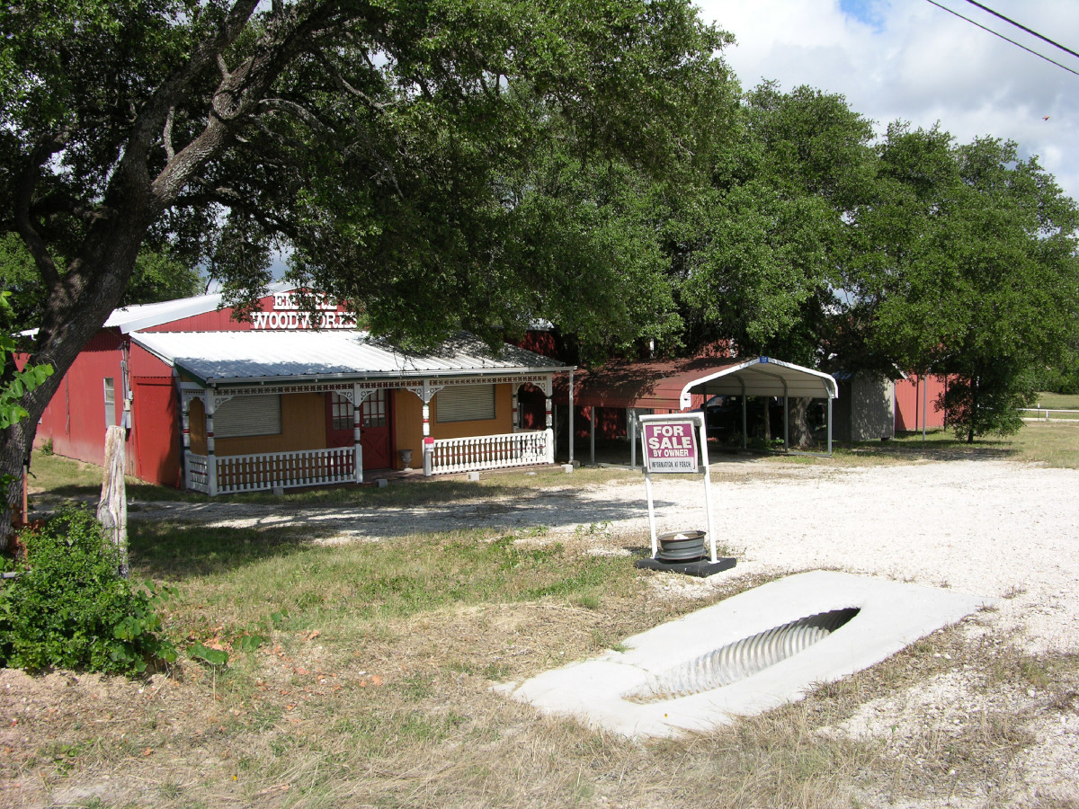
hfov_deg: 52.6
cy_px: 404
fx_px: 1091
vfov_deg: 40.7
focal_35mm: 35
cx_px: 540
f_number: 4
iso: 50
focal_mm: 8.9
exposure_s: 1/535
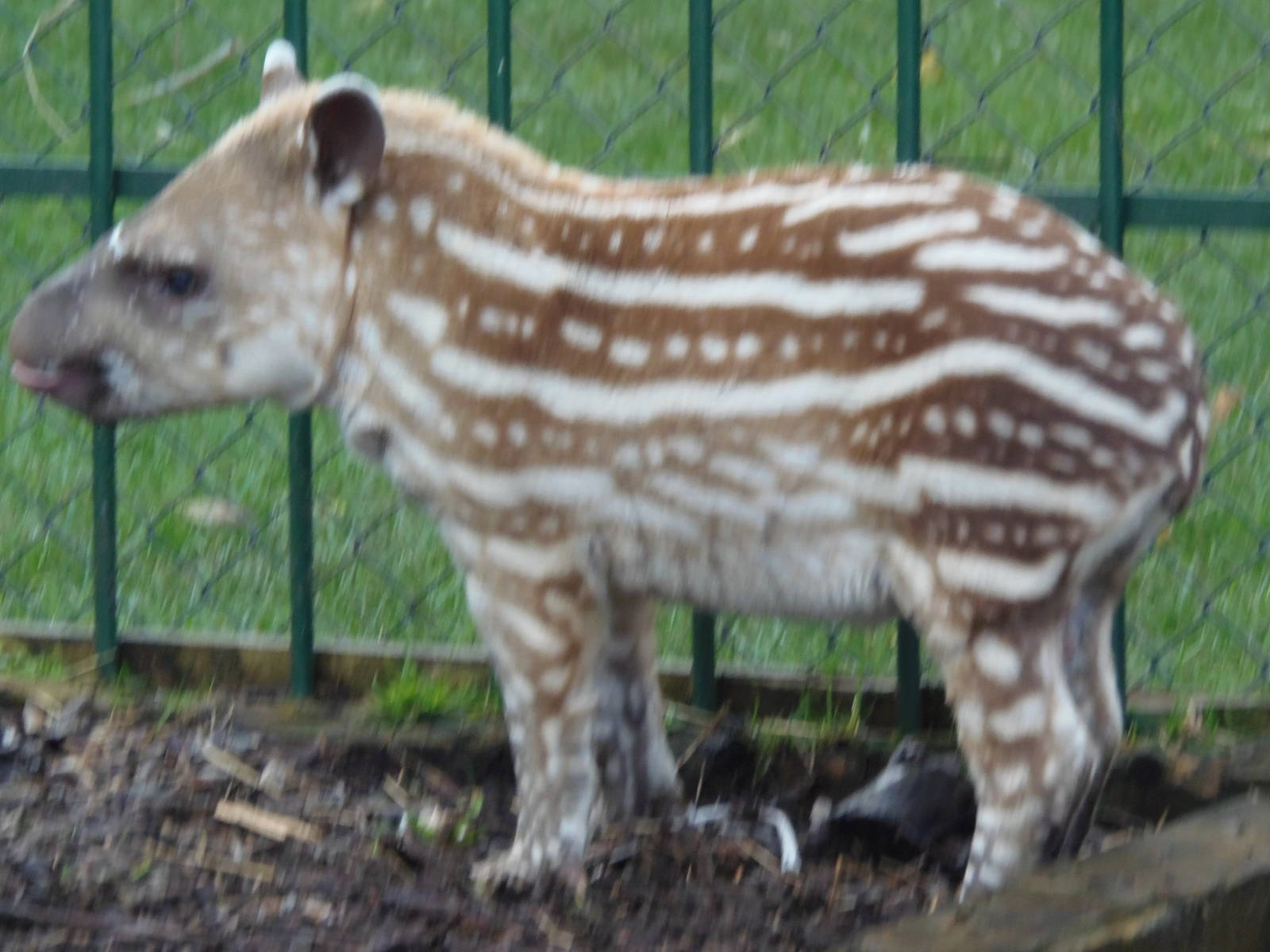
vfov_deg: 5.3
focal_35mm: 279
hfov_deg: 7.1
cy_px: 476
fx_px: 10236
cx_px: 635
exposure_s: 1/80
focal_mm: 51.7
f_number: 5.2
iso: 200
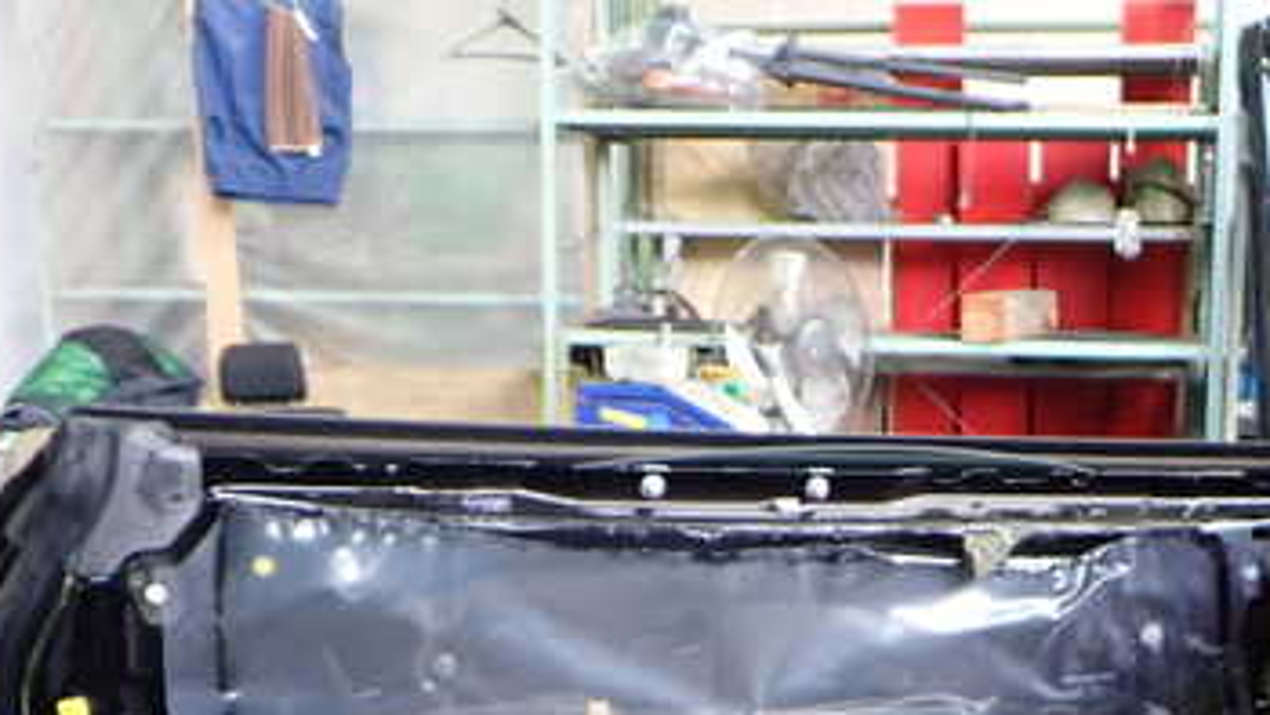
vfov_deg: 21.0
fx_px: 1886
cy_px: 642
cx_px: 860
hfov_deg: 36.8
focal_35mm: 56
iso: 320
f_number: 2.3
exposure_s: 1/30
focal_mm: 5.4
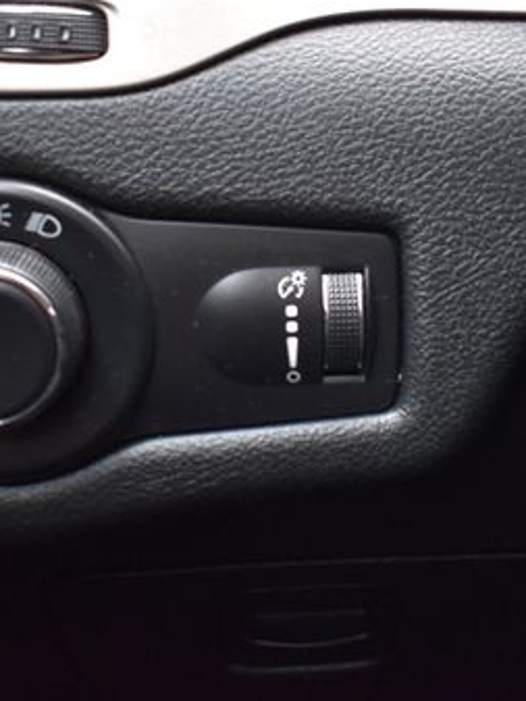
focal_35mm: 63
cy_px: 262
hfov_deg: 23.3
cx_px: 312
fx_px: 1274
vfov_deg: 30.6
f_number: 3.8
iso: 1600
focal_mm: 23
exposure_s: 1/13
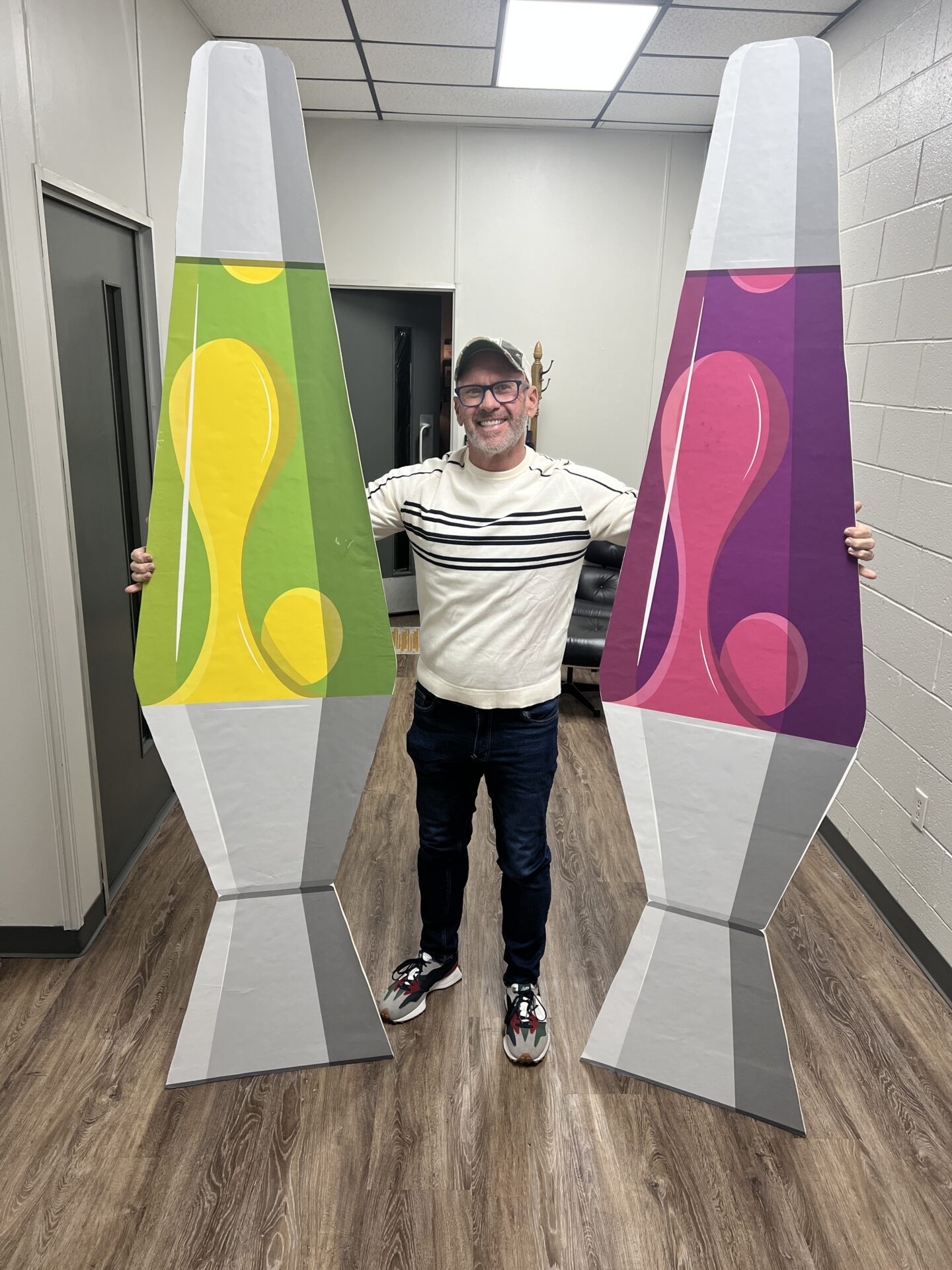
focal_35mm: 26
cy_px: 635
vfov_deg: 67.3
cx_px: 476
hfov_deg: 53.1
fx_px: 953
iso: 125
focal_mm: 5.7
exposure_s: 1/120
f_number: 1.5
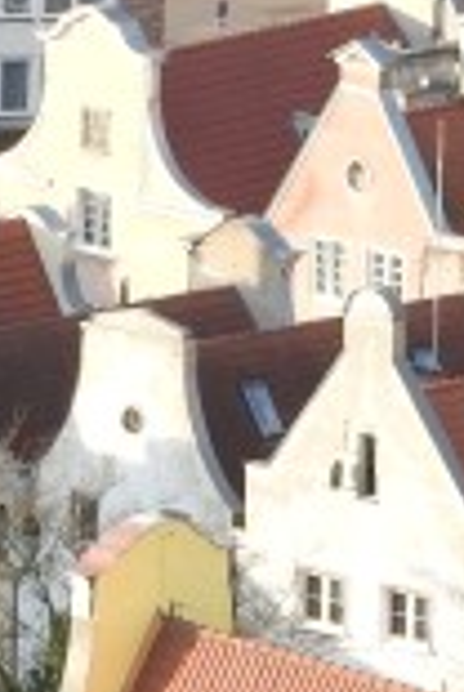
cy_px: -40
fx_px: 11856
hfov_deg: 2.2
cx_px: -584
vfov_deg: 3.3
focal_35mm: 616
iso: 100
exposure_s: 1/125
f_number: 5
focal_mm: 20.6
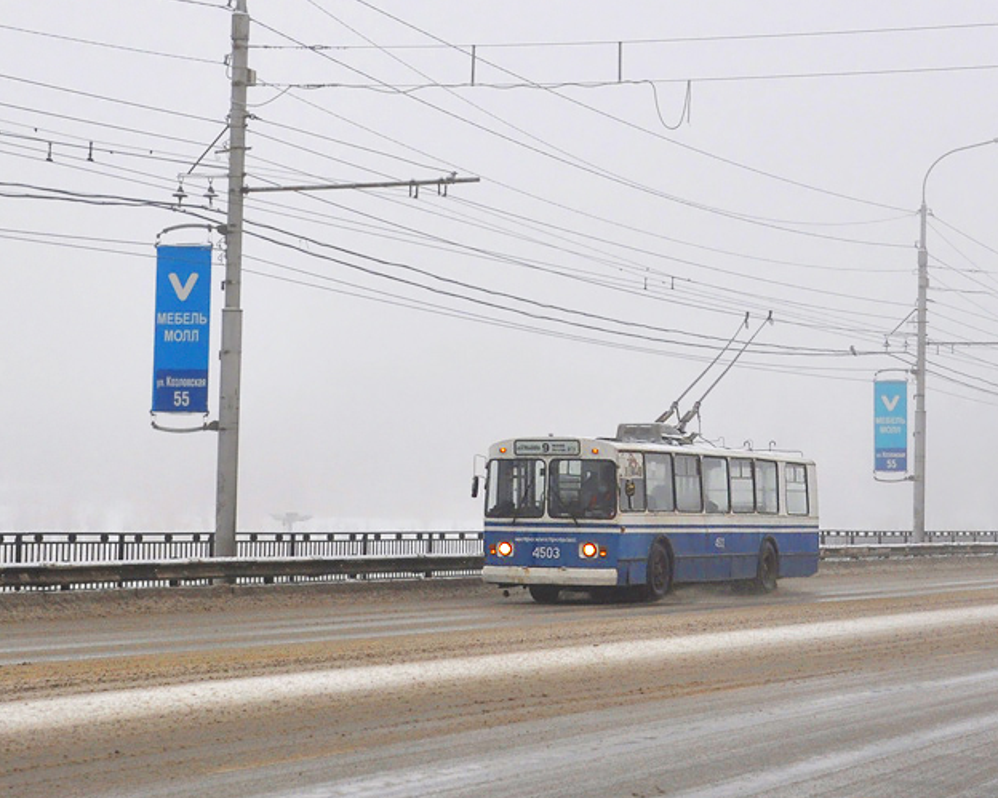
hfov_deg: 23.2
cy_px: 269
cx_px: 625
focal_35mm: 82
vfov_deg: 18.7
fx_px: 2422
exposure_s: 1/250
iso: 360
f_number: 5.6
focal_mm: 28
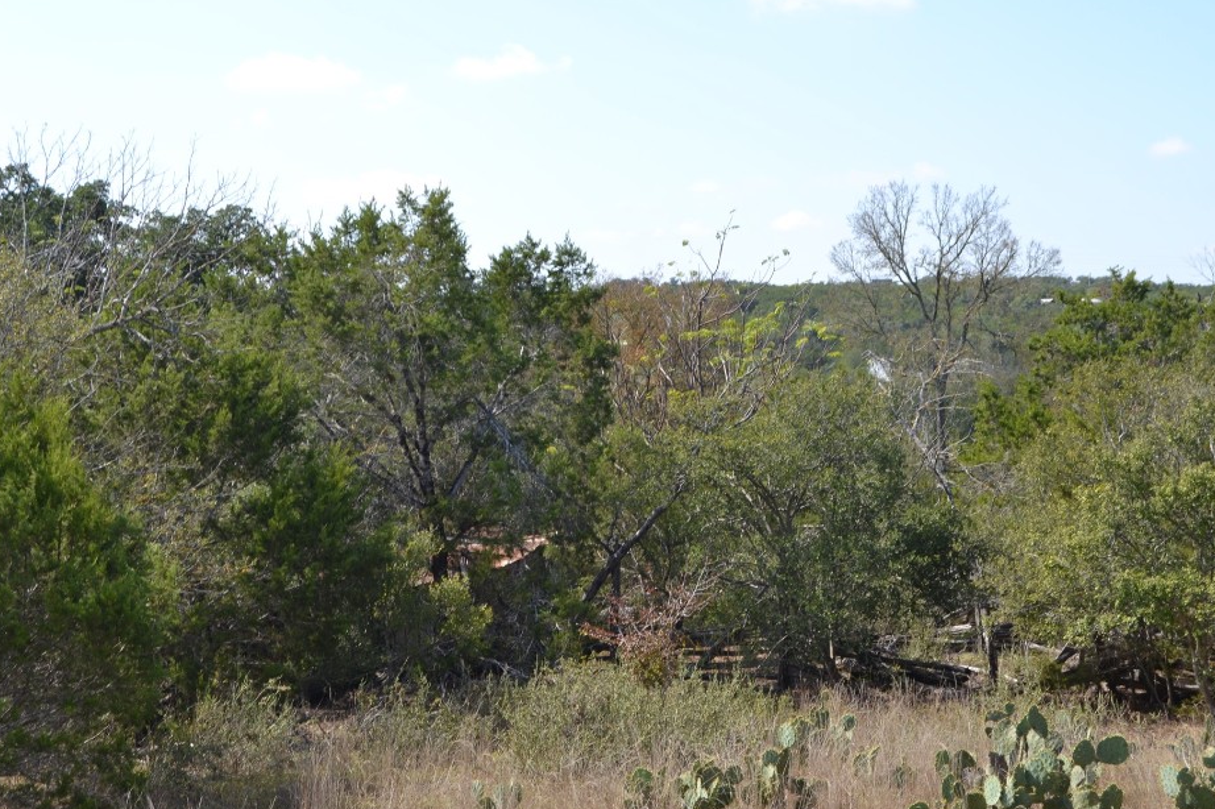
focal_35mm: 60
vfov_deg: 22.6
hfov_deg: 33.4
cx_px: 619
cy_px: 445
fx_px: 2024
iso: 100
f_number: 7.1
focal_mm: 32
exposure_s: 1/200
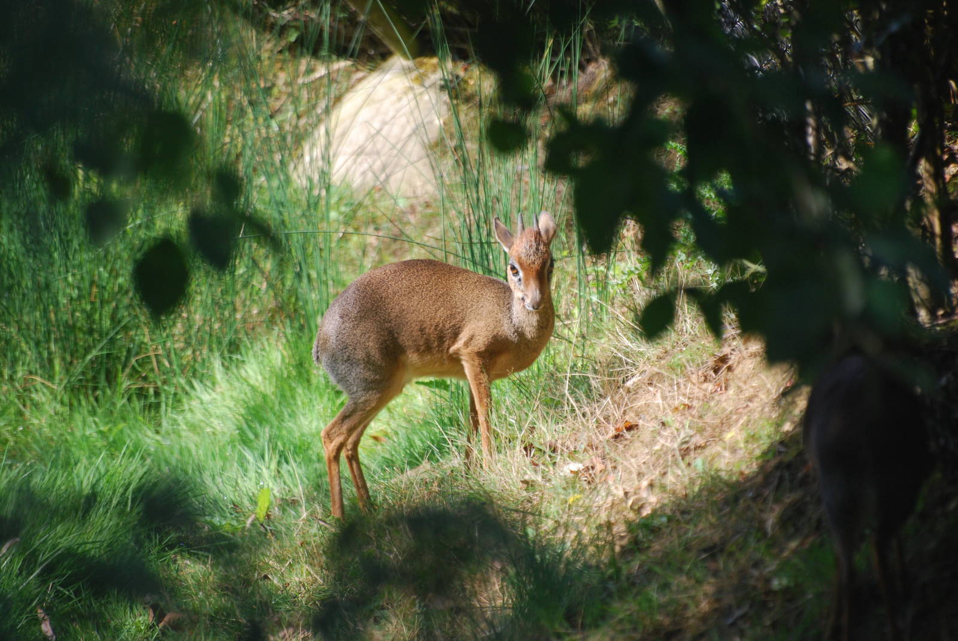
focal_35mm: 450
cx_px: 479
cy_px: 320
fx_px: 11989
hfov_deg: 4.6
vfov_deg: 3.1
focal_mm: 300
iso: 400
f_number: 5.6
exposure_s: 1/500
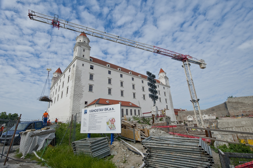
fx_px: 119
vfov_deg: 70.4
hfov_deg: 93.3
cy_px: 84
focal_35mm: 17
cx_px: 126
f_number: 9
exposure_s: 1/800
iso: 250
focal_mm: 17
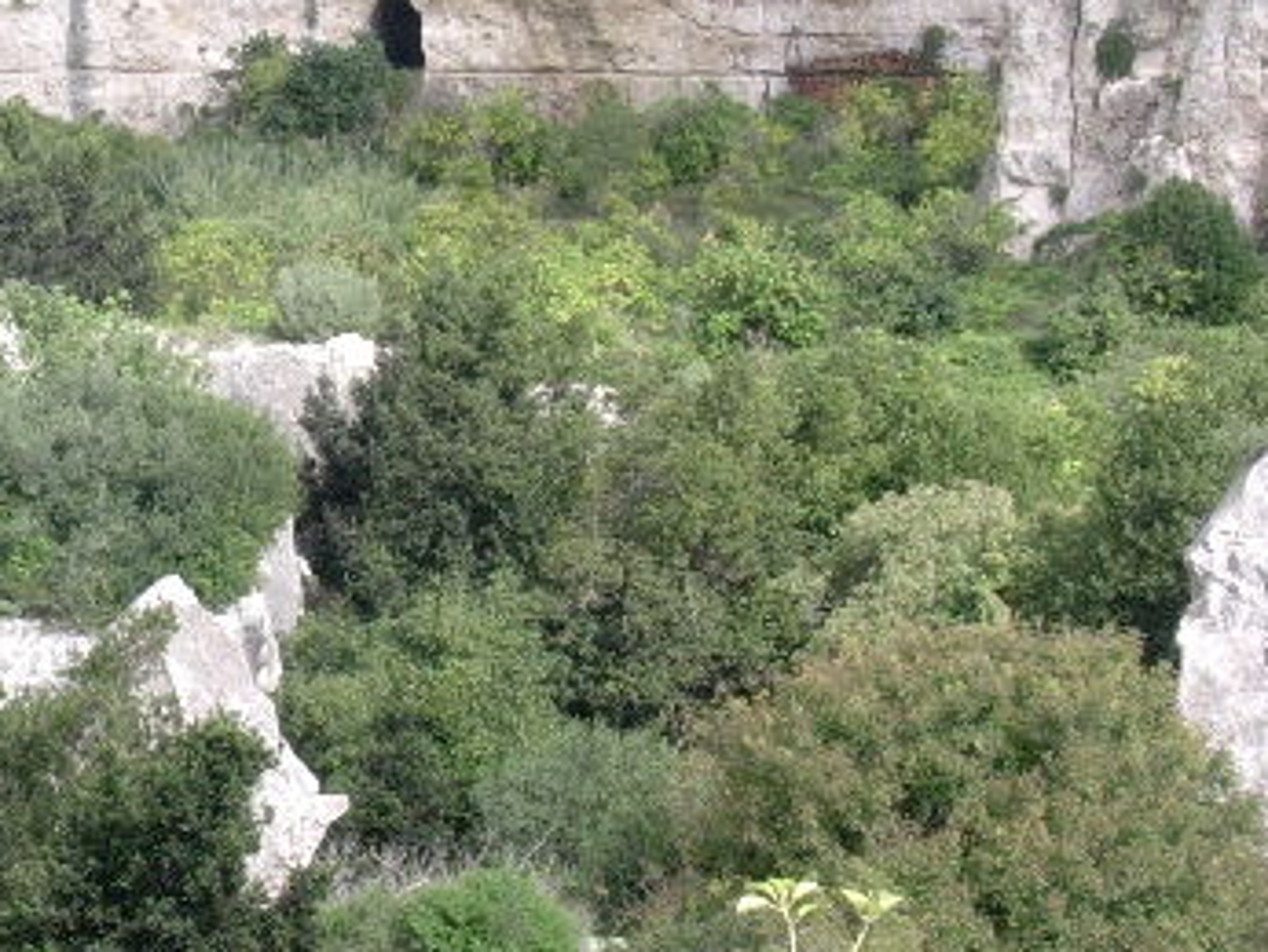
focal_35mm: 96
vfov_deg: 15.4
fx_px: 3519
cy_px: 505
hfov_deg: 19.8
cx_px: -4
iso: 70
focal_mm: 6.7
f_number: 5.8
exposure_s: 1/166
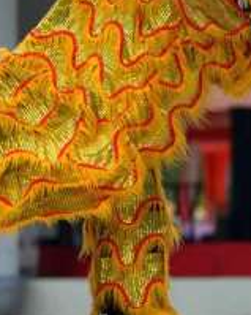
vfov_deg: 2.6
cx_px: 249
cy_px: 136
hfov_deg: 2.1
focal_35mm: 754
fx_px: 7007
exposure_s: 1/200
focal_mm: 200
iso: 100
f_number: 4
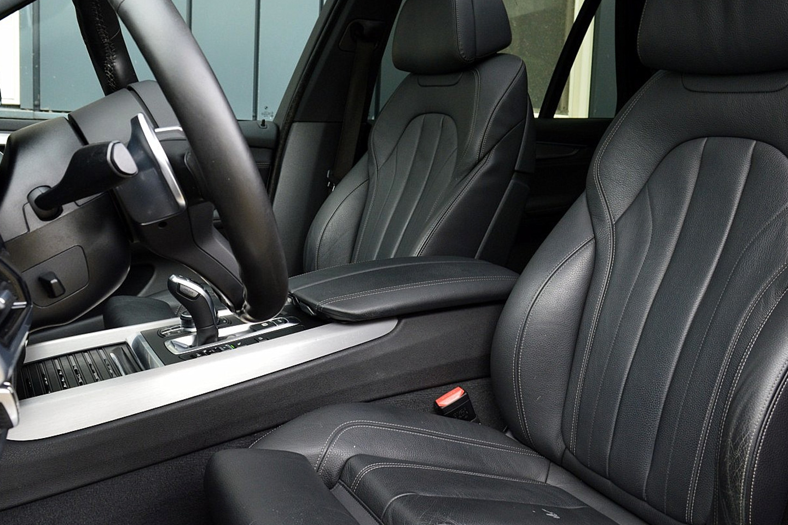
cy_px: 240
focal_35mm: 36
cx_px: 393
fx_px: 788
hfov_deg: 53.1
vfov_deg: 36.8
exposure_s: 1/60
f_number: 6.3
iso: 800
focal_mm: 18
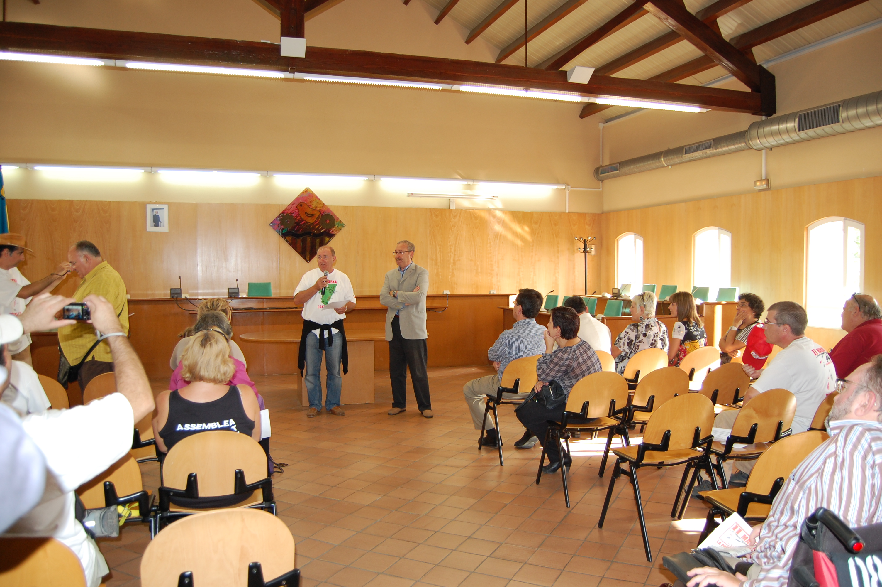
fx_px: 661
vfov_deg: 47.8
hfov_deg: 67.4
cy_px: 294
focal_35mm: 27
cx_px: 441
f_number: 3.5
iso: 400
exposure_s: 1/60
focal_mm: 18
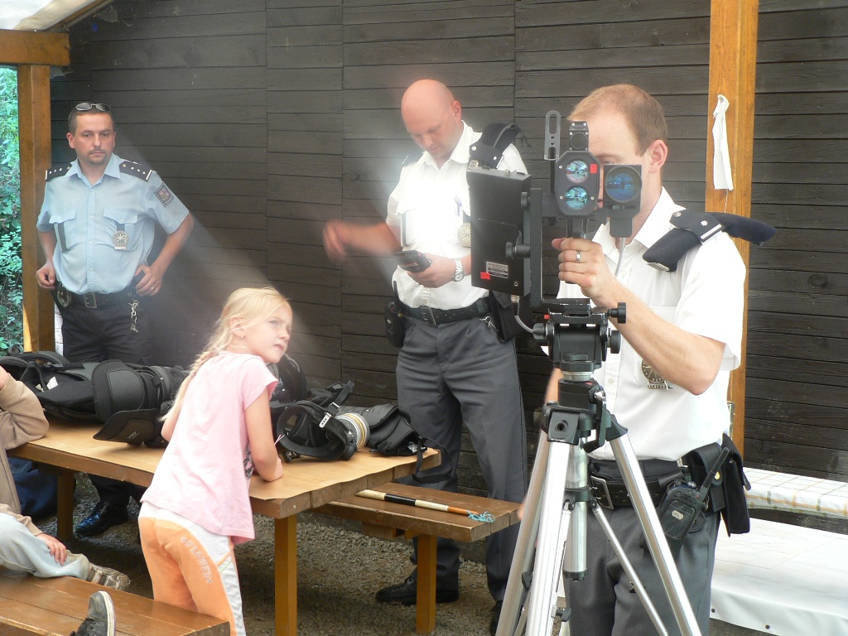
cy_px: 318
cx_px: 424
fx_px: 1421
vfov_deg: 25.2
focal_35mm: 58
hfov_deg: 33.2
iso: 100
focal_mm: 9.9
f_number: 3.2
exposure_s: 1/30
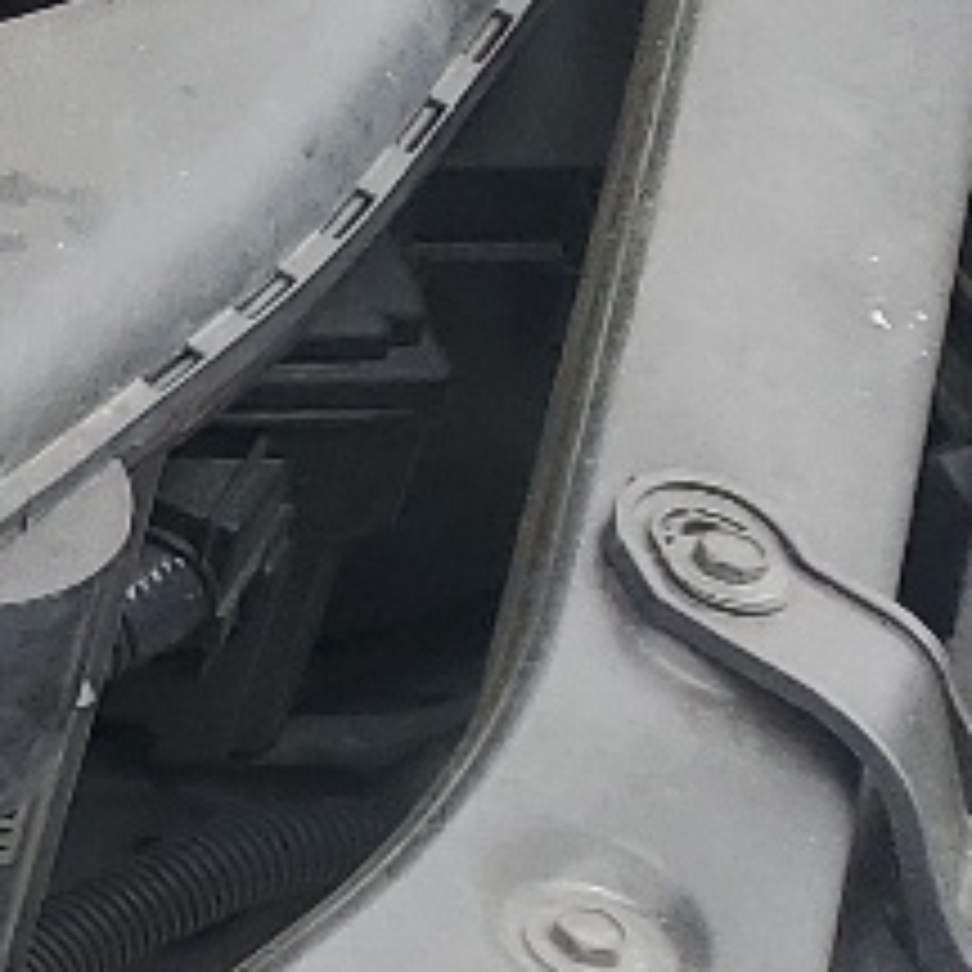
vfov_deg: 10.2
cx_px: -2574
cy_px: -117
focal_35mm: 170
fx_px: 5401
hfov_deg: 7.8
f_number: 1.5
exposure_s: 1/714
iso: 50
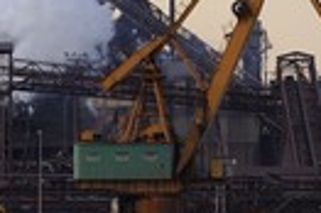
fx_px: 5147
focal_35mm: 578
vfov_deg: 2.4
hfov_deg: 3.6
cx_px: -118
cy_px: 61
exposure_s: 1/200
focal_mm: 180
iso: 800
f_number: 7.1
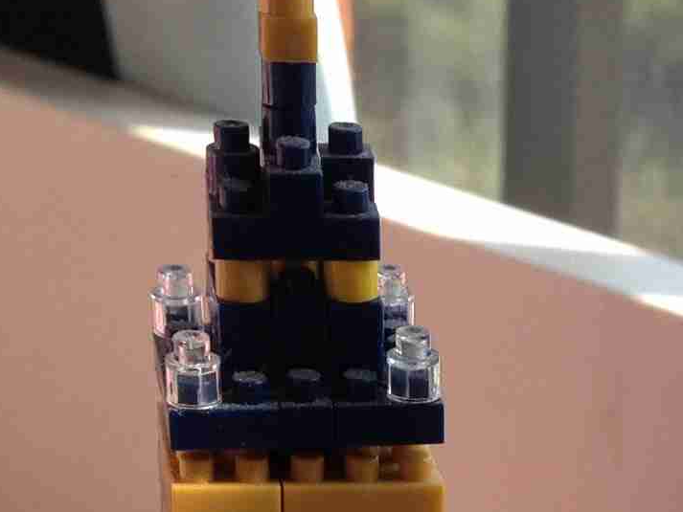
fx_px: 2980
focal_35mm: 151
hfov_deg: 12.8
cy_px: 991
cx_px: 745
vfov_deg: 9.3
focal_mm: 4.12
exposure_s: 1/493
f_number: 2.4
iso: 50
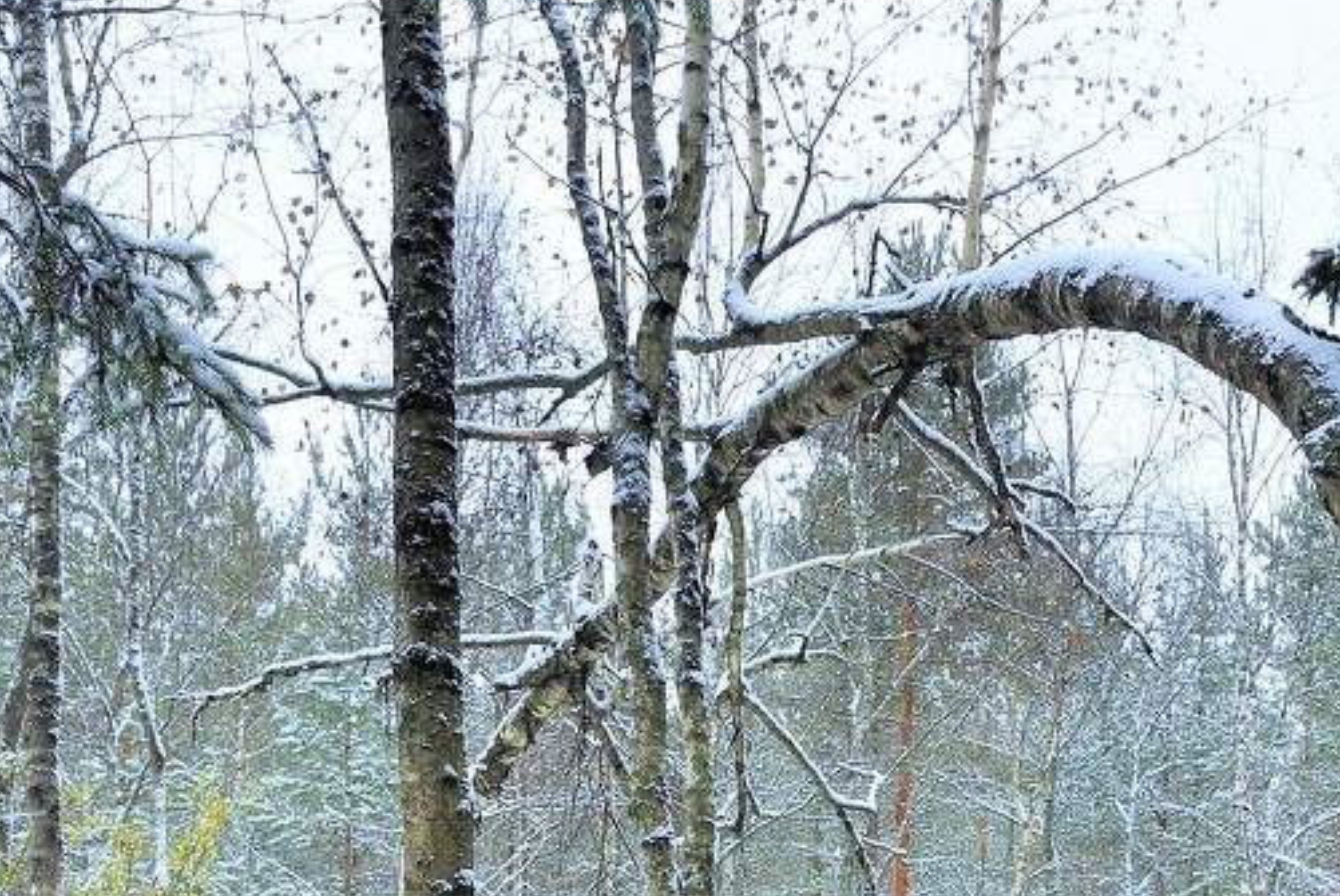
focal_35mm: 67
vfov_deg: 18.9
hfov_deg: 29.5
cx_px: 1043
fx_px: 2496
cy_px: 1167
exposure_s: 1/125
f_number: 8
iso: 560
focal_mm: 24
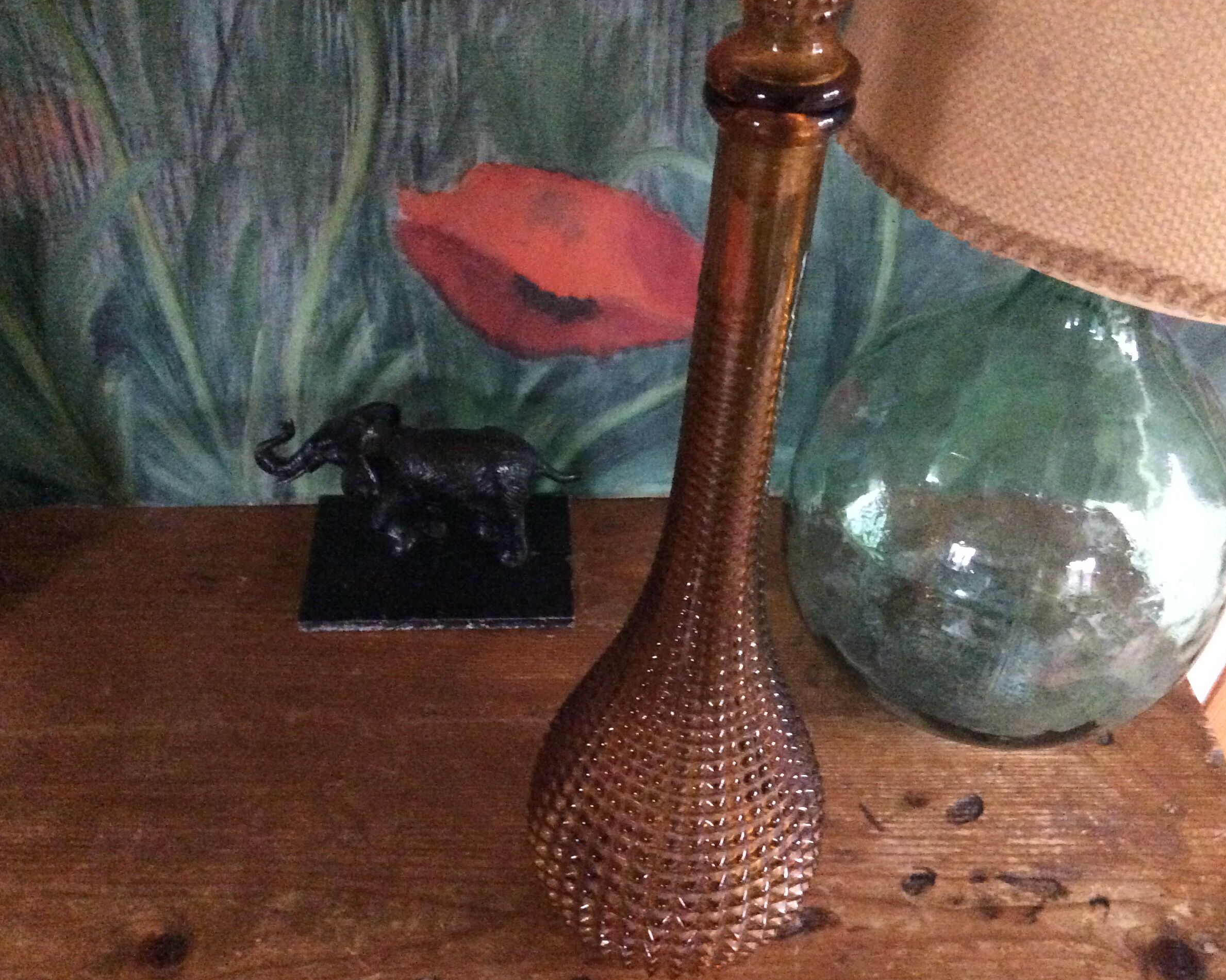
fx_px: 1234
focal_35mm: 34
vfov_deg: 43.4
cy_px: 488
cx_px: 586
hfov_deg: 52.8
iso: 800
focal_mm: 3.3
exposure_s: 1/15
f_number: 2.4
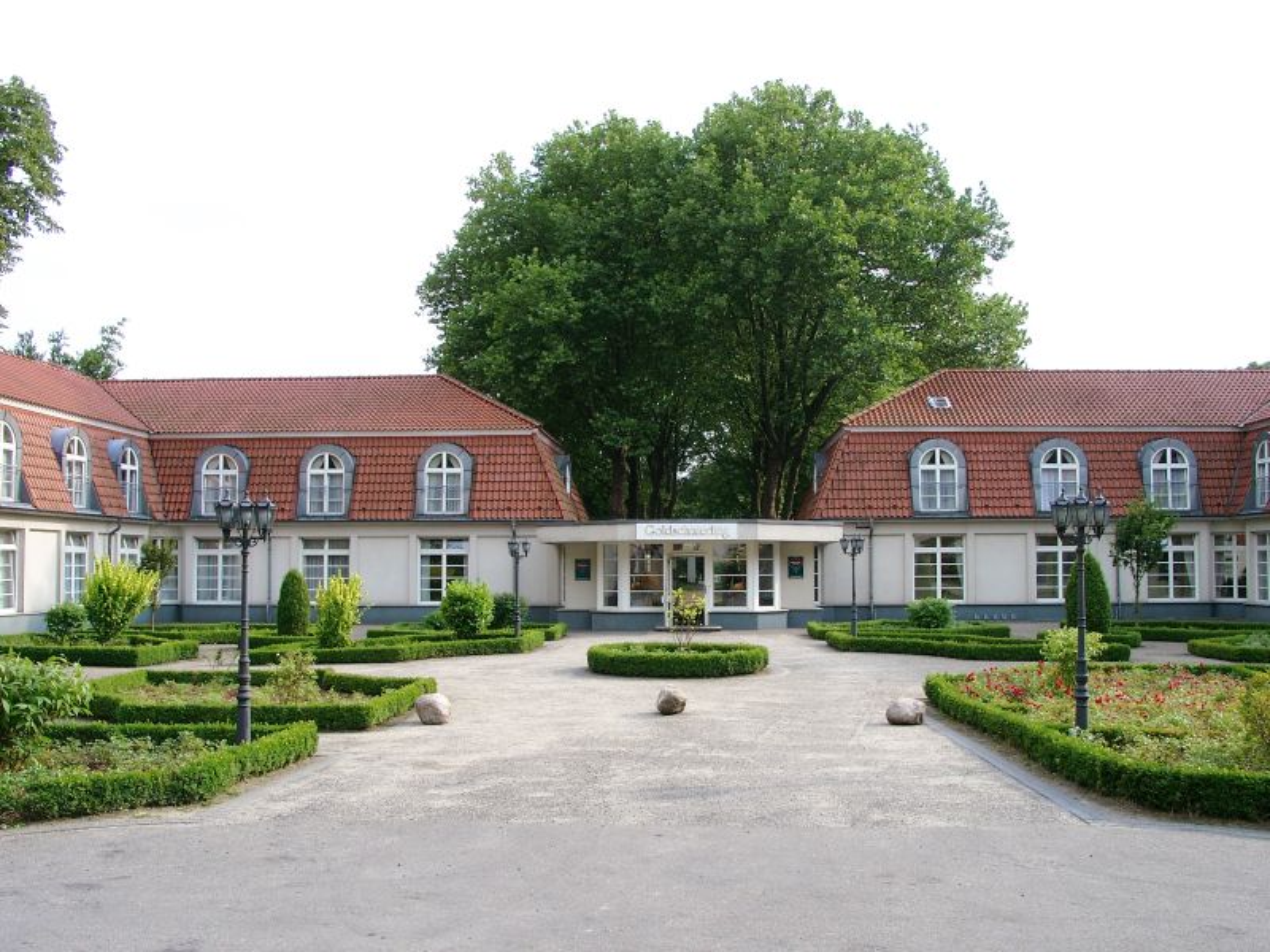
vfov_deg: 41.8
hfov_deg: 54.0
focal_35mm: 34
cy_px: 476
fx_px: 1247
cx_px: 635
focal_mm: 7.13
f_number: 4
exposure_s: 1/191
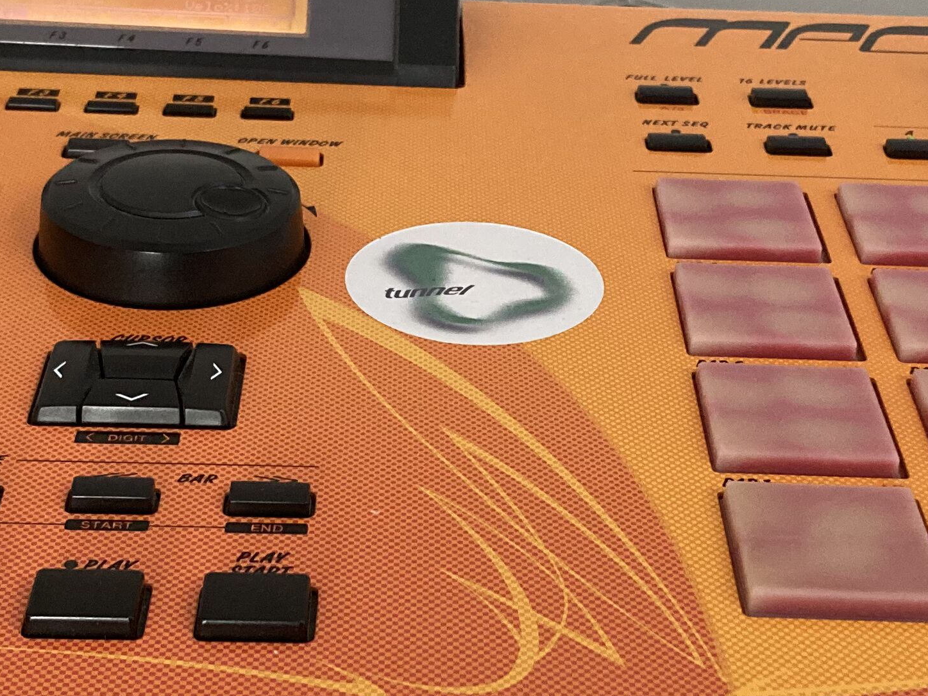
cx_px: 480
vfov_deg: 18.9
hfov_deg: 25.0
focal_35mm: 78
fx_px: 2092
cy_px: 306
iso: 250
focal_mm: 3.99
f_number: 1.8
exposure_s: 1/60
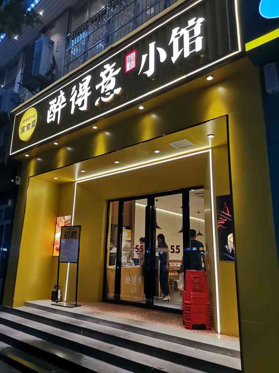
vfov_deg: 67.3
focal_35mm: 26
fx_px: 279
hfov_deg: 53.1
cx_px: 140
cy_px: 186
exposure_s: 1/100
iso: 200
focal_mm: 4.75
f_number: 1.8
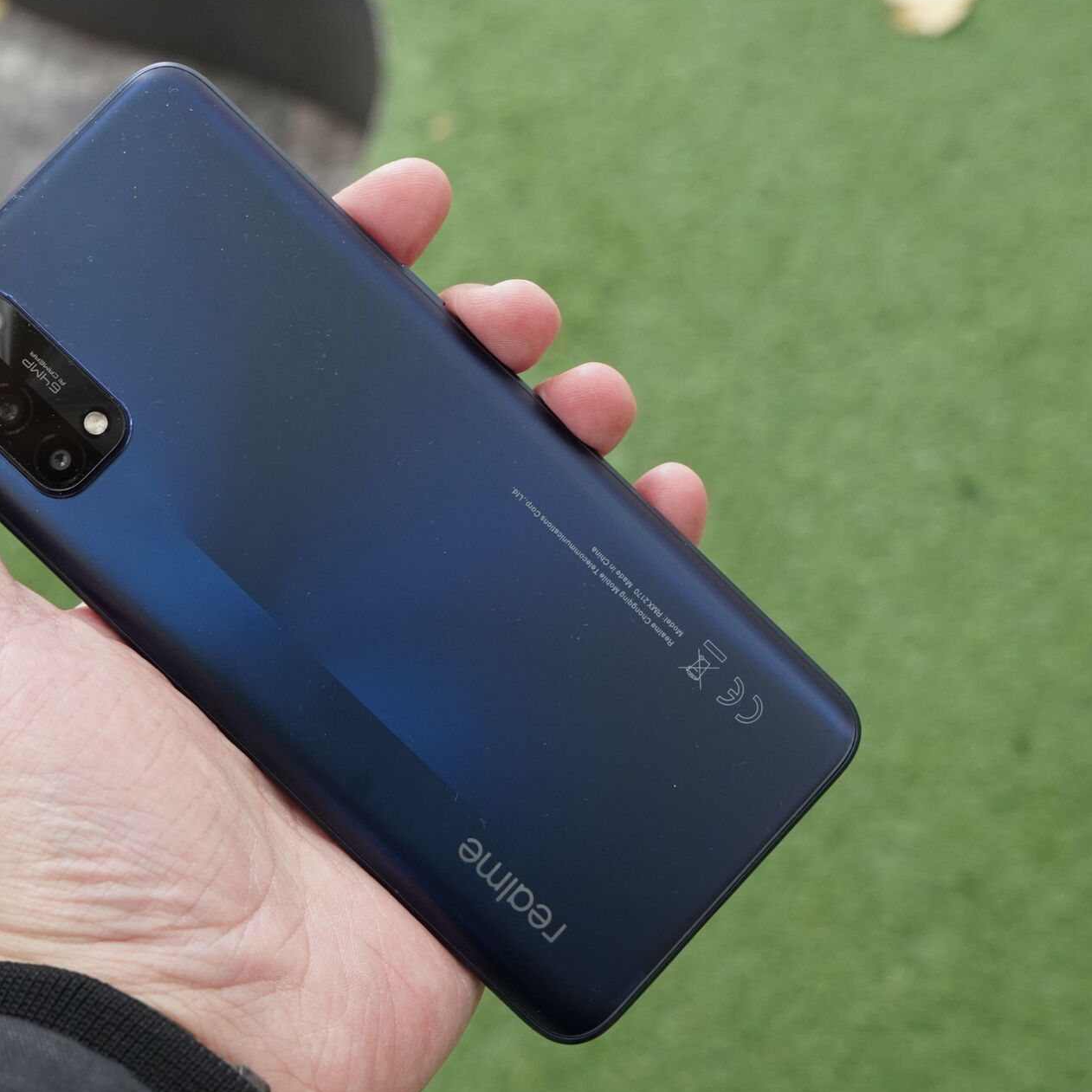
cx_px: 346
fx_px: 1570
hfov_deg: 37.8
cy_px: 548
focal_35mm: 44
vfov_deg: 38.3
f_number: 7.1
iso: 2500
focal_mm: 34
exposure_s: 1/200
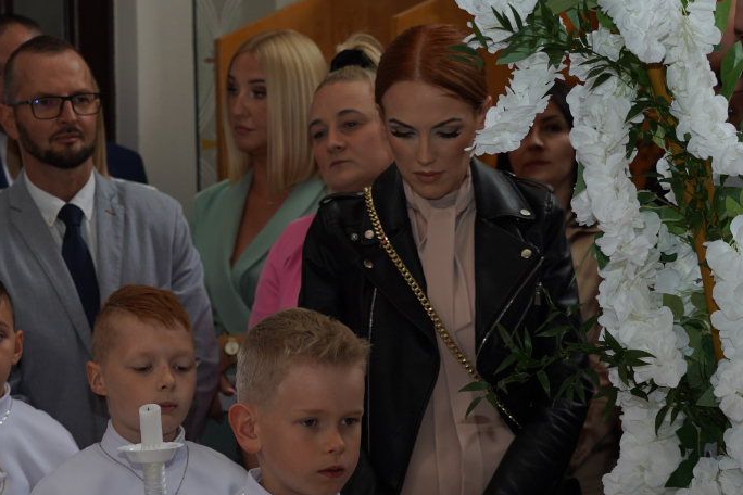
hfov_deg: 21.0
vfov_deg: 14.0
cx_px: 320
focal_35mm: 97
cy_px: 384
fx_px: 2002
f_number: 4
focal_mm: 51
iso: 200
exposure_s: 1/100
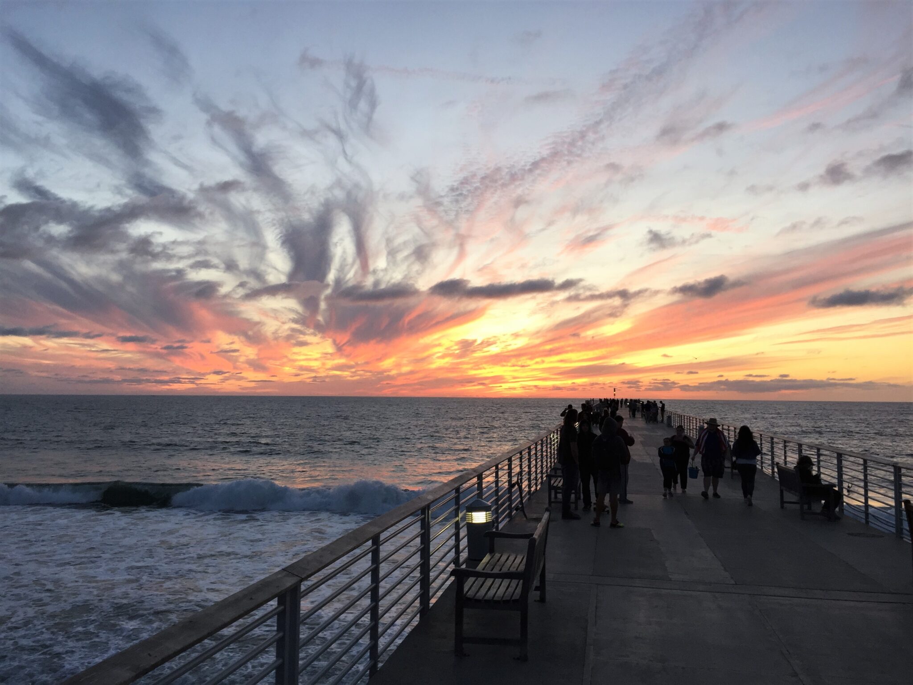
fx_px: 765
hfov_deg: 61.7
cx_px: 456
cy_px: 342
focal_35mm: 29
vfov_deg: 48.2
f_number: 2.2
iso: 40
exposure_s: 1/60
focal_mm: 4.15
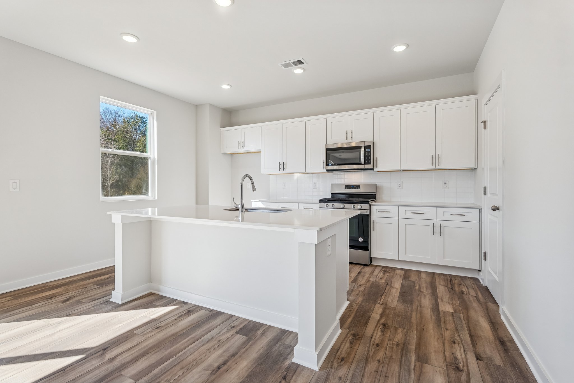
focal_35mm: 16
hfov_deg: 96.7
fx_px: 255
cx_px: 287
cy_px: 192
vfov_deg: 73.7
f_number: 8
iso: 640
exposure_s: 1/100
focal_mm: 16
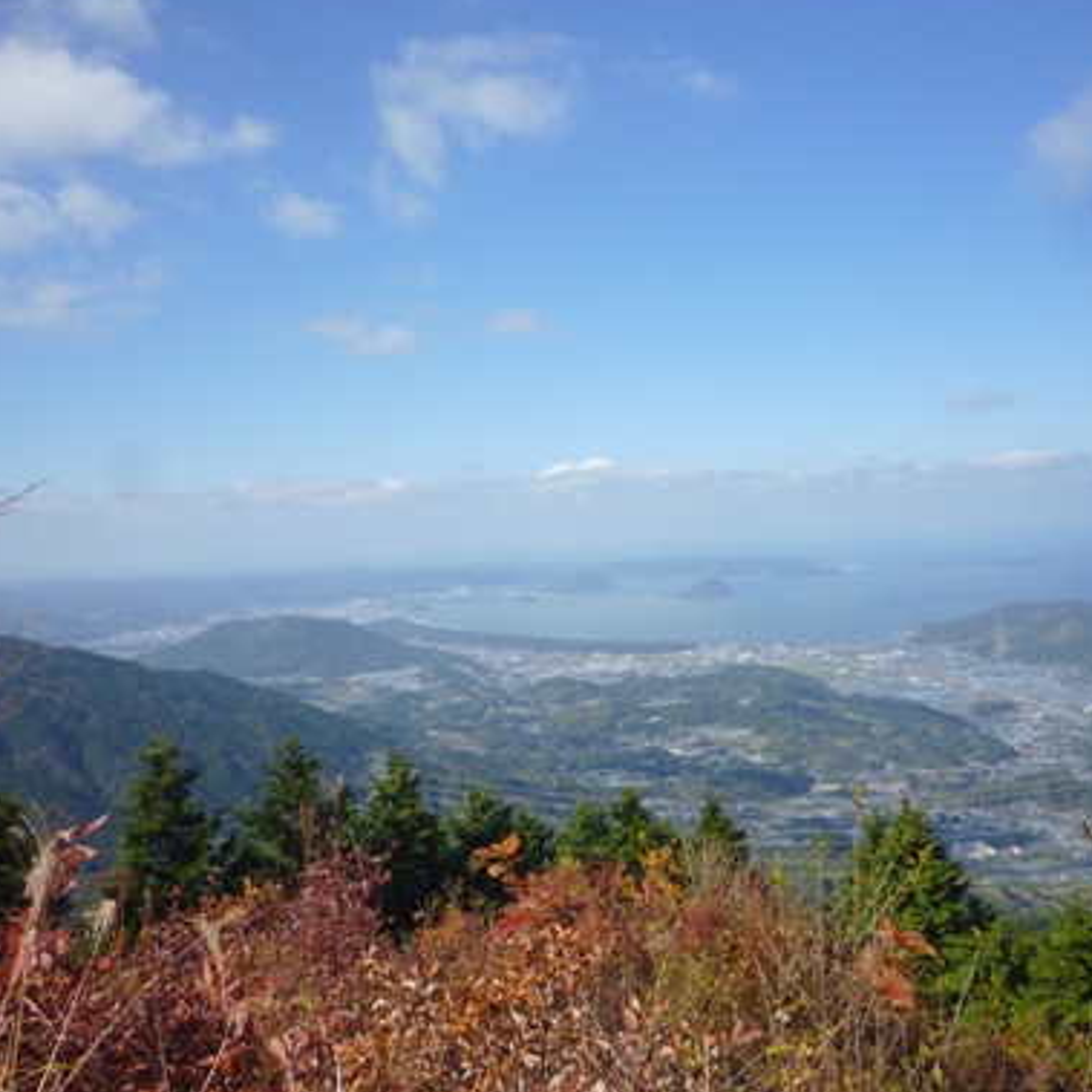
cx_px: 542
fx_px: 1213
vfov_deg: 48.5
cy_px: 547
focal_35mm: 34
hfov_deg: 48.5
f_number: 3.1
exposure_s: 1/1000
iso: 100
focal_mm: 5
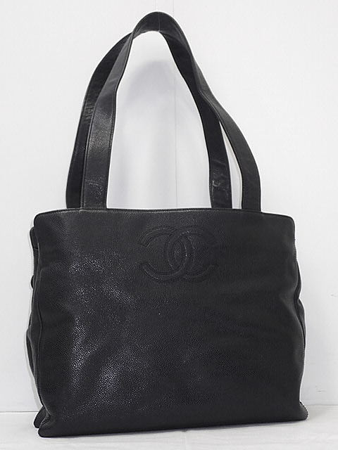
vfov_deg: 36.2
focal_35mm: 53
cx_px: 169
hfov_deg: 27.5
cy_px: 225
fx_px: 690
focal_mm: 9.61
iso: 200
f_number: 3.4
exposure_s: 1/50
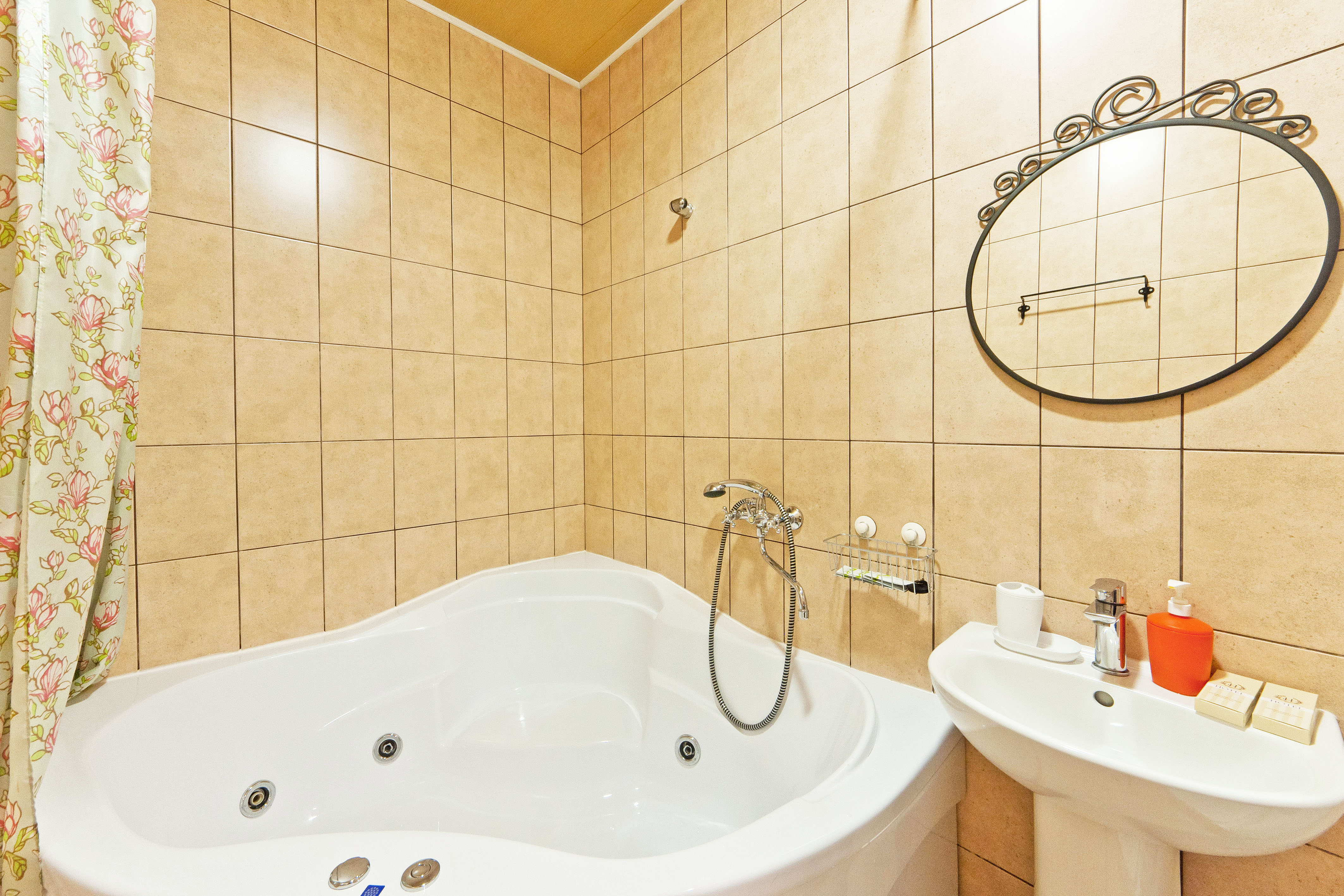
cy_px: 448
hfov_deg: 112.6
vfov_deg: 90.0
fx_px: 448
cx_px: 672
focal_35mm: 12
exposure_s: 1/2
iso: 200
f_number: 11
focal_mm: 8
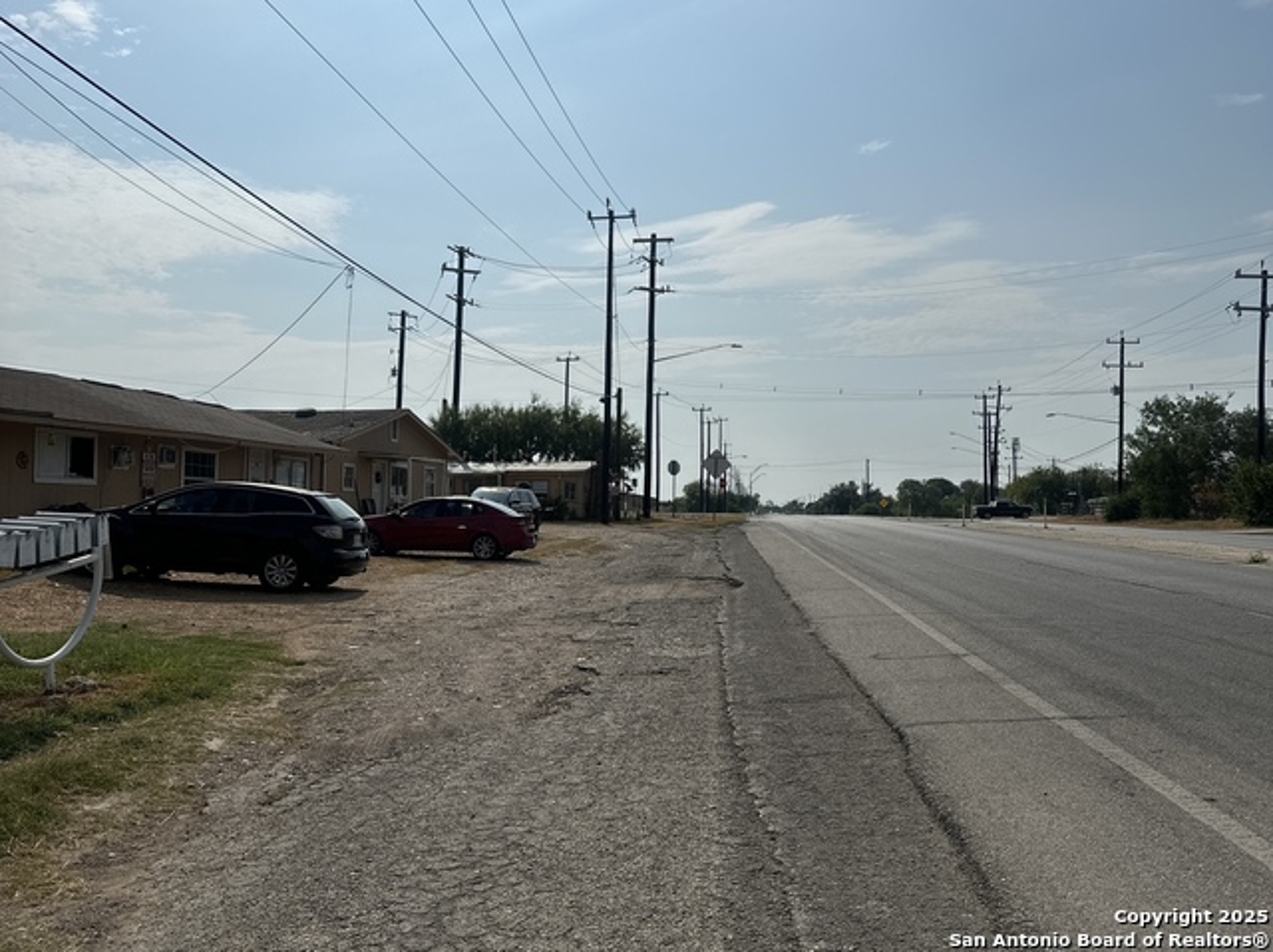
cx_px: 636
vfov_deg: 56.8
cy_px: 476
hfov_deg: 71.6
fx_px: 882
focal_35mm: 24
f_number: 1.78
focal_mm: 6.86
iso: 50
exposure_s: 1/18519
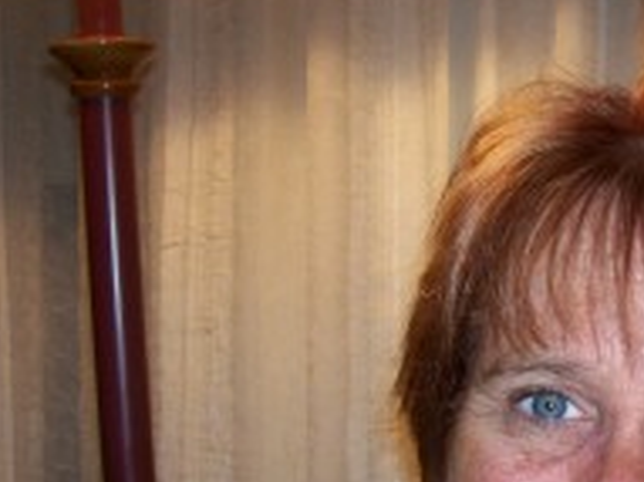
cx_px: 614
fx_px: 1487
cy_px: 413
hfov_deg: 23.6
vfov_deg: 18.2
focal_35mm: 80
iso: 80
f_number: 2.7
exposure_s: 1/64
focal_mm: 5.6
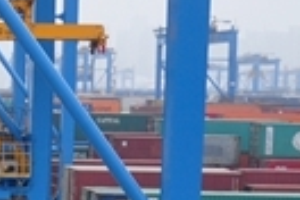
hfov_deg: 12.4
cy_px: 164
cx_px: -345
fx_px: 1175
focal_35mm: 141
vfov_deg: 9.7
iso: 400
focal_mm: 18
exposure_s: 1/2500
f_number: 3.5
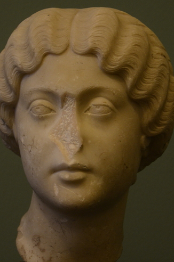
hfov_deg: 10.4
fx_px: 959
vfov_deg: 15.6
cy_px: 141
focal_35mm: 132
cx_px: 75
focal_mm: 65
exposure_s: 1/10
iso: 1250
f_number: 5
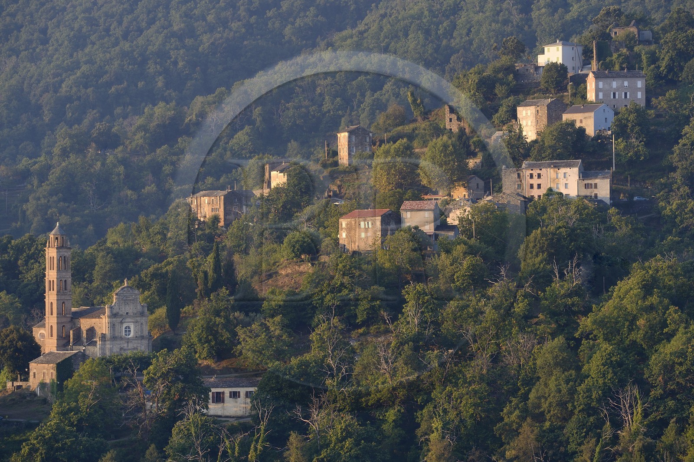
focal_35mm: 180
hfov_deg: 11.4
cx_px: 347
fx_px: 3467
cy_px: 231
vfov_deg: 7.6
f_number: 8
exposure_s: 1/200
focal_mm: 180
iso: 400
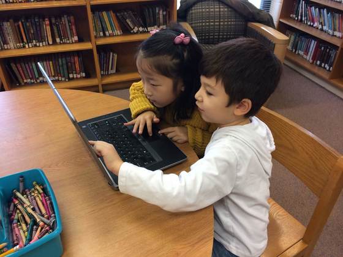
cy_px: 128
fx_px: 287
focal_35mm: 29
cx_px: 172
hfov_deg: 61.7
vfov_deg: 48.2
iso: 40
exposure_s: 1/30
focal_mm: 4.15
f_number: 2.2
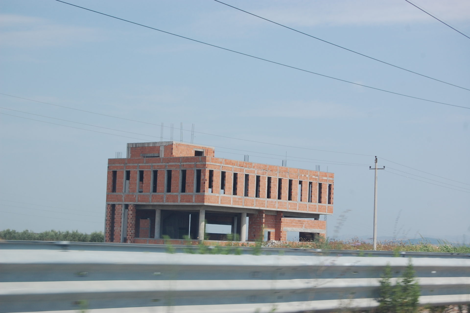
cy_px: 156
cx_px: 235
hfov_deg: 26.0
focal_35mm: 78
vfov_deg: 17.5
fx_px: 1018
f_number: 9
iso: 200
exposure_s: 1/320
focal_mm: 52
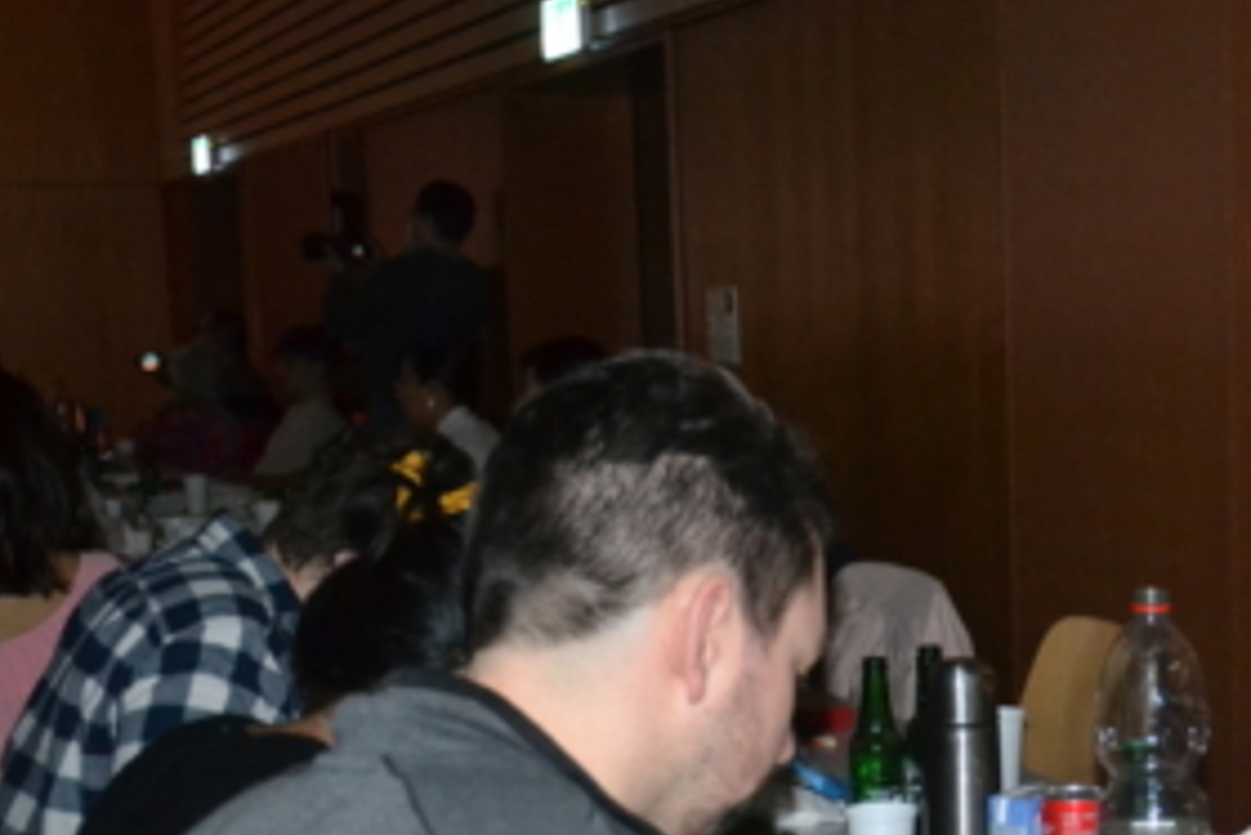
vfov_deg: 20.3
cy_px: 551
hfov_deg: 29.1
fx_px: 2326
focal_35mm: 67
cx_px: 1077
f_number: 4
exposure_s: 1/60
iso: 3200
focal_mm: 25
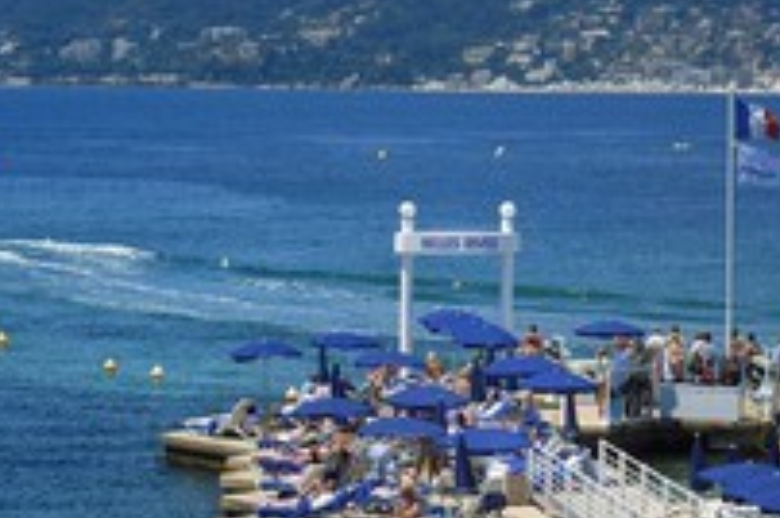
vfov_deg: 9.4
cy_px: 286
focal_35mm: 146
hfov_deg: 14.0
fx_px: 3158
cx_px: 214
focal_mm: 70
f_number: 13
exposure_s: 1/400
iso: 200
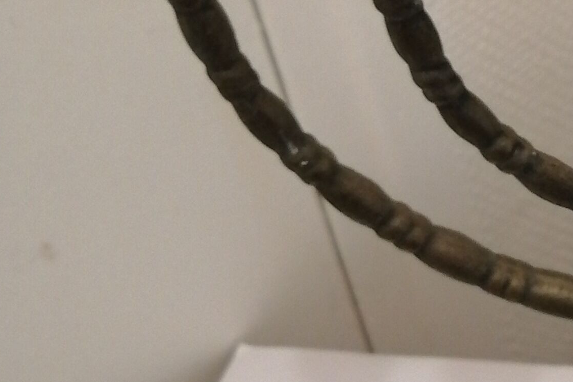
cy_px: -44
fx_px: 1766
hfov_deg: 16.7
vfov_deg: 12.1
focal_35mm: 111
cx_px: 858
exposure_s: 1/33.3
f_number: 1.8
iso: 320
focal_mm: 3.96
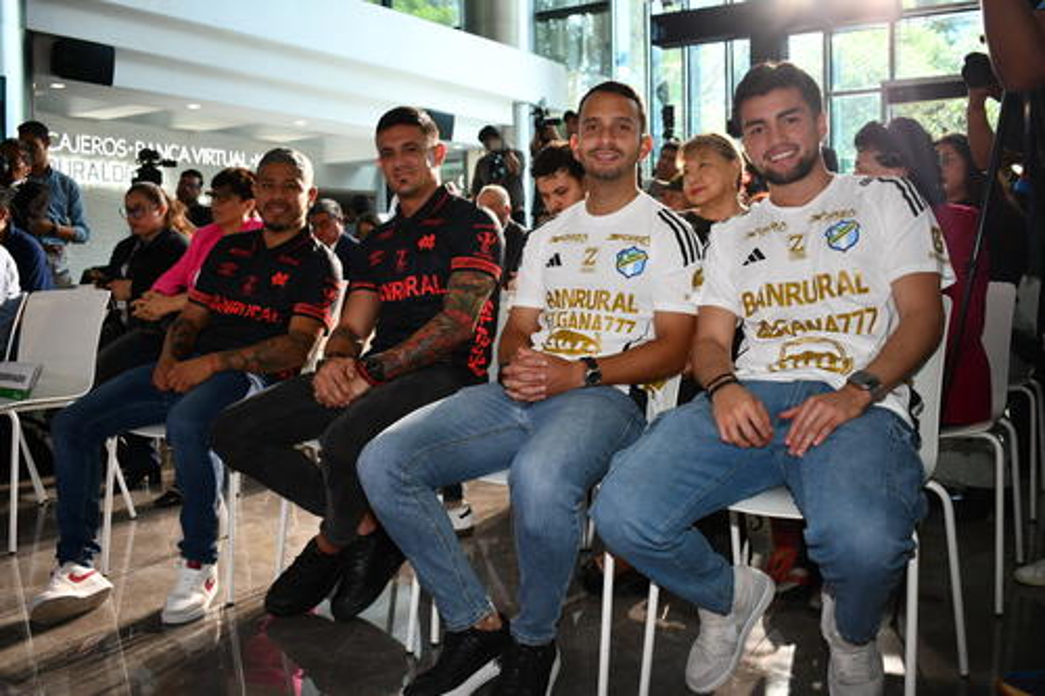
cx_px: 522
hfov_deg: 55.8
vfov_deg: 38.9
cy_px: 348
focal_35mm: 34
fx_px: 987
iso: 450
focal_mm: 23
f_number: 4
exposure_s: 1/60
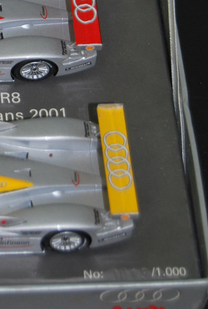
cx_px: -46
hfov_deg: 6.4
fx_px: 1849
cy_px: -75
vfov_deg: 9.4
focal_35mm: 214
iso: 200
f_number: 5.6
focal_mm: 55
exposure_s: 1/60
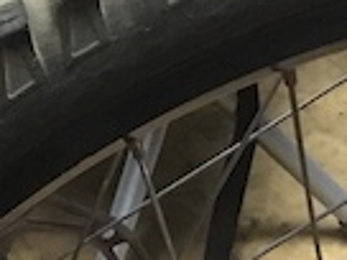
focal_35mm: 171
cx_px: 125
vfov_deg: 8.4
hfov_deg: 11.6
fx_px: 1714
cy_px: 436
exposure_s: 1/17
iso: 320
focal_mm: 4.15
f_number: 2.2
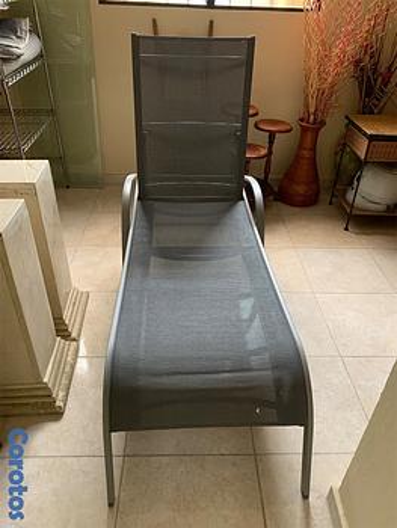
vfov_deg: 67.3
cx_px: 198
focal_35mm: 26
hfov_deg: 53.1
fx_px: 397
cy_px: 264
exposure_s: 1/48
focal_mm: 4.25
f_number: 1.8
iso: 400
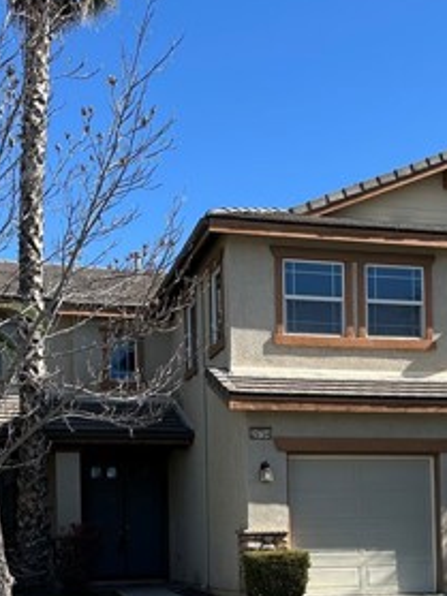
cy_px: 515
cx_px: 287
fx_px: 948
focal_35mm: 55
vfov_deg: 33.4
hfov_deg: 26.4
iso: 80
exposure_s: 1/4016
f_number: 1.78
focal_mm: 6.86
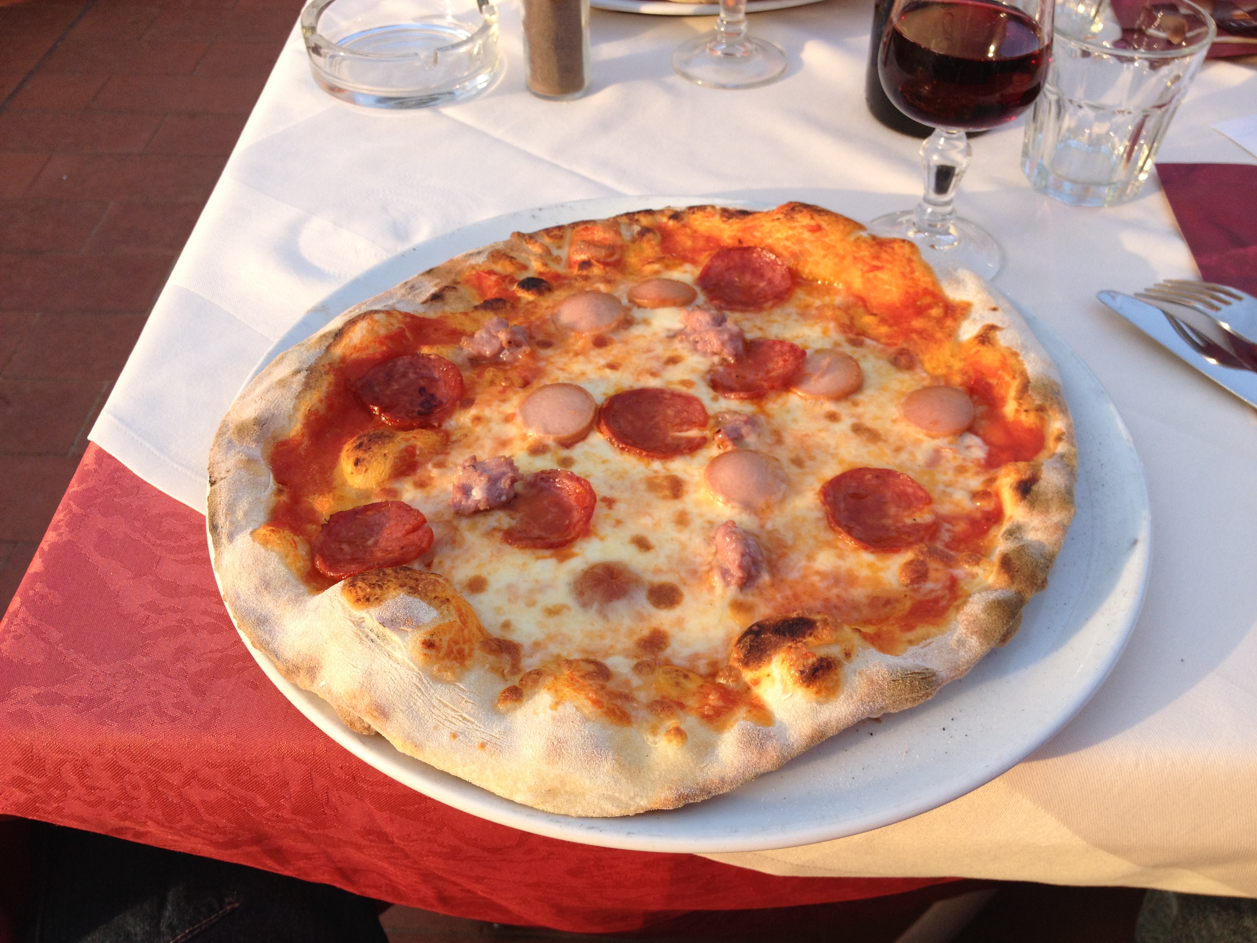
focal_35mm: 35
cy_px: 472
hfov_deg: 52.6
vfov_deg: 40.7
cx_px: 628
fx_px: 1271
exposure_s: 1/325
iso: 64
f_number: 2.4
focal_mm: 4.28
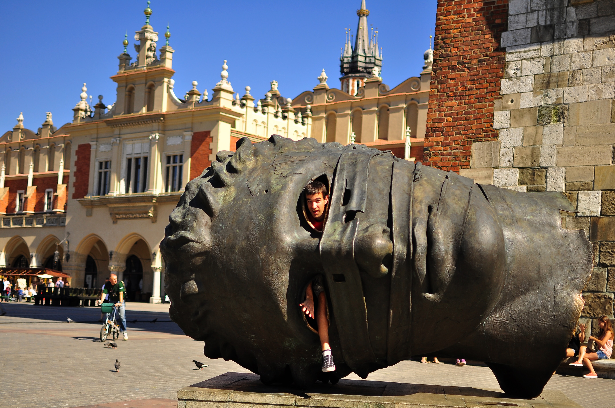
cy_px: 204
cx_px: 308
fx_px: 896
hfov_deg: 37.9
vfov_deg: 25.7
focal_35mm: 52
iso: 100
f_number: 1.8
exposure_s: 1/4000
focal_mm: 35
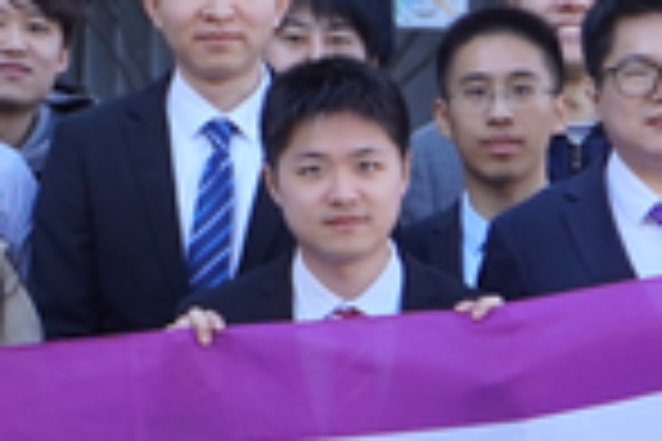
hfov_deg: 6.6
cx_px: -1126
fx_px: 5388
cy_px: 317
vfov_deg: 4.7
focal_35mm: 293
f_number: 4
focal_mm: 28
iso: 125
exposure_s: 1/160
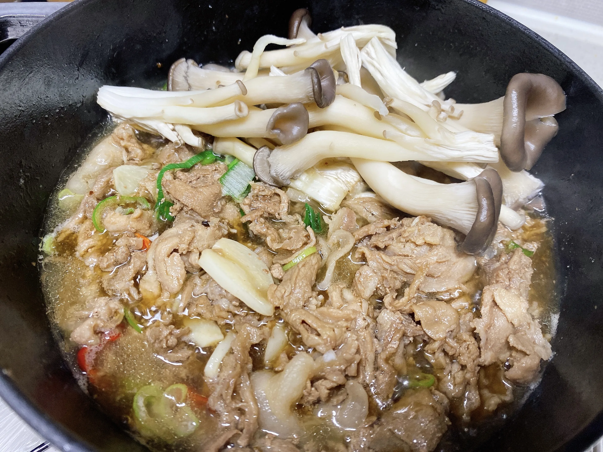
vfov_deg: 53.1
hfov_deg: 67.3
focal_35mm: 26
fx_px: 453
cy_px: 226
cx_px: 302
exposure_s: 1/60
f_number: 1.8
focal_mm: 4.25
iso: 125
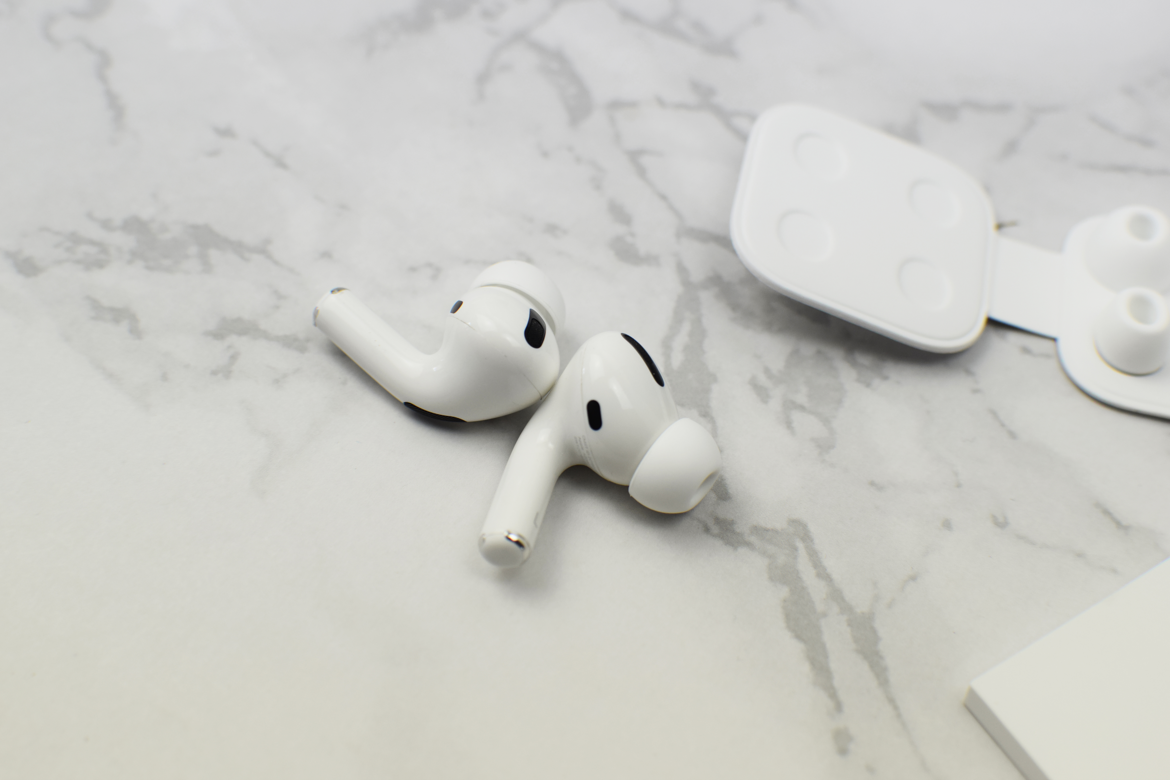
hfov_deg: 37.2
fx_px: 1739
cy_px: 383
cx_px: 577
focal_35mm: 54
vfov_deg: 25.3
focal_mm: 35
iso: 400
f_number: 7.1
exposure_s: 1/200
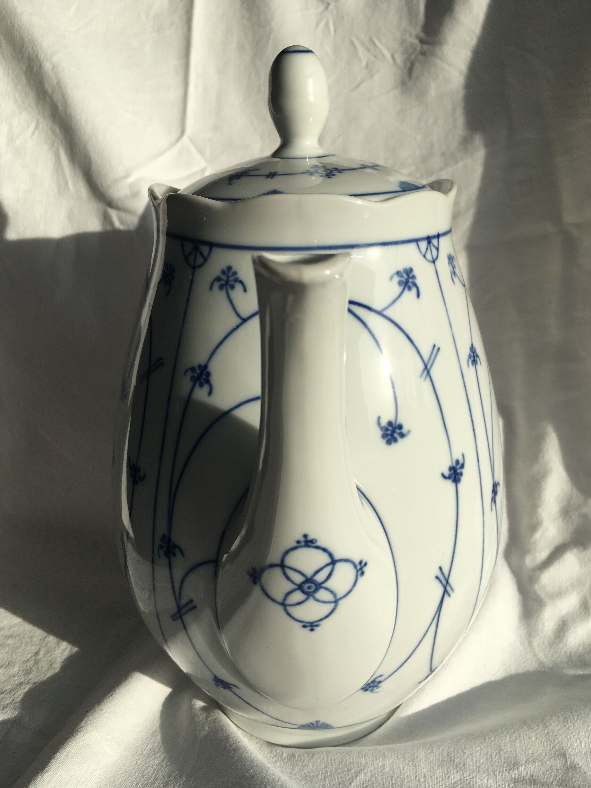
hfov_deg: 48.2
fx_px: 660
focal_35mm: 29
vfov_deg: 61.7
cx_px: 296
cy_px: 394
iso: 25
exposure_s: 1/1026
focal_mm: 4.15
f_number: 2.2
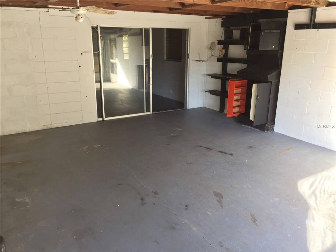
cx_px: 168
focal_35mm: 29
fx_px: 281
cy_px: 126
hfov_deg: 61.7
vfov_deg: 48.2
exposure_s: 1/40
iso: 32
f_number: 2.2
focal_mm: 4.15
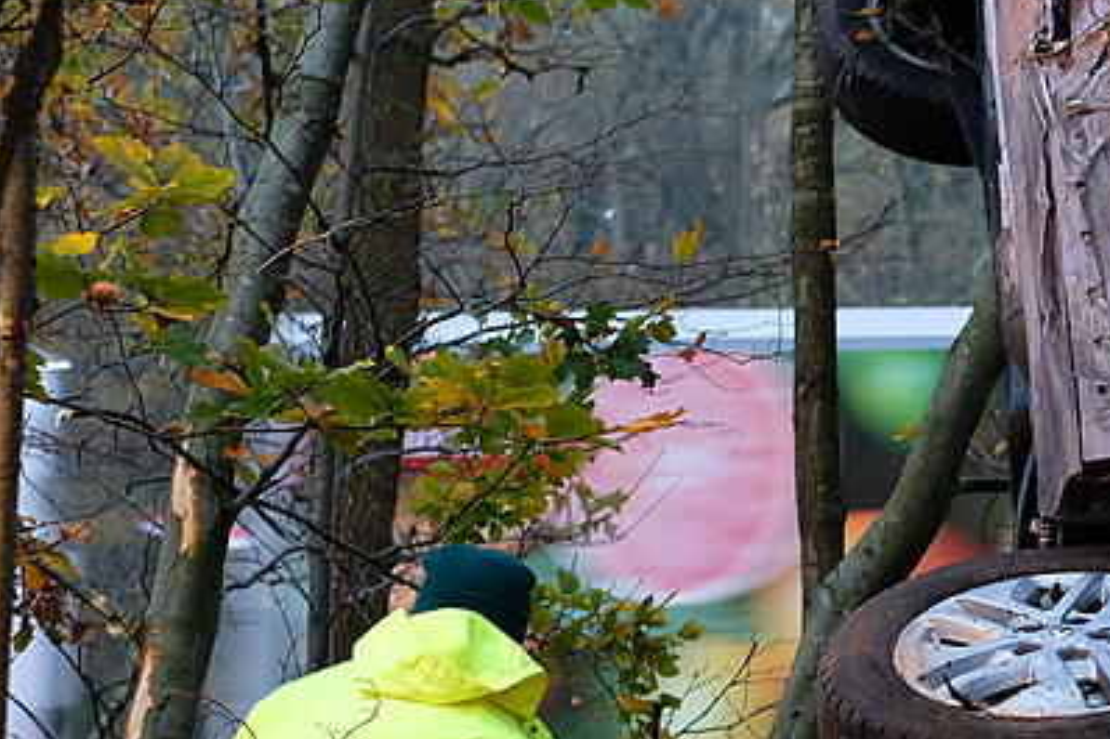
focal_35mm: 144
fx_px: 4438
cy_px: 745
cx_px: 1364
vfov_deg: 9.5
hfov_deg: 13.8
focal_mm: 35
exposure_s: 1/80
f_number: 2.8
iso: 1250
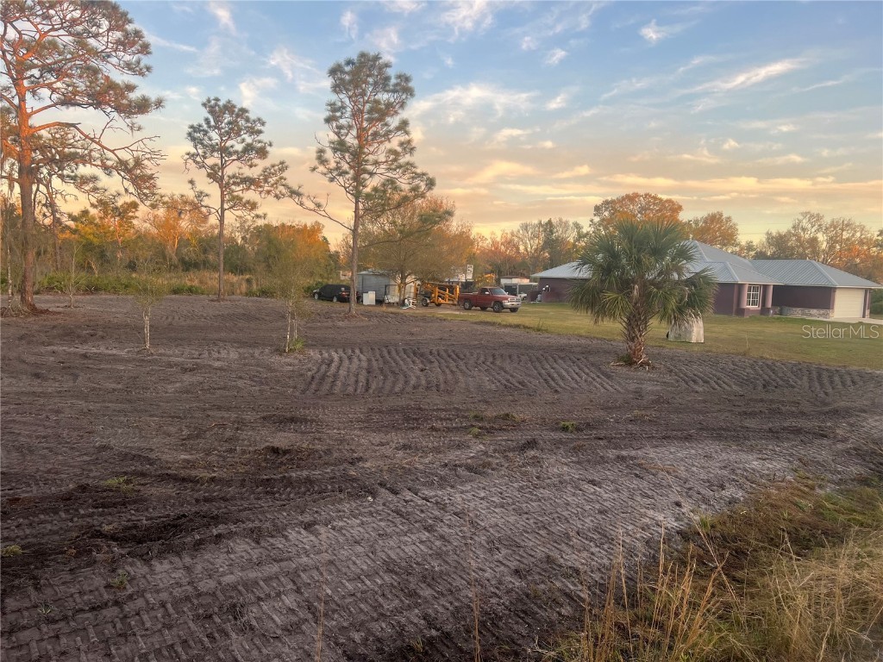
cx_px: 442
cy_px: 331
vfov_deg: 53.1
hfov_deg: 67.3
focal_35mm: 26
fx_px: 663
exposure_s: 1/461
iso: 50
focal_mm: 5.7
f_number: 1.5
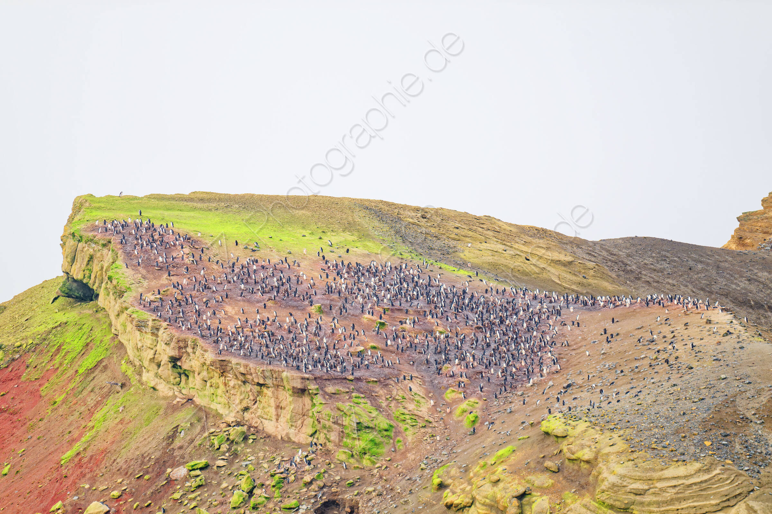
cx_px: 386
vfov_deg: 3.4
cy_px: 257
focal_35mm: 400
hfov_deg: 5.2
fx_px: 8577
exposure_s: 1/320
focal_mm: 400
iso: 280
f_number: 6.3
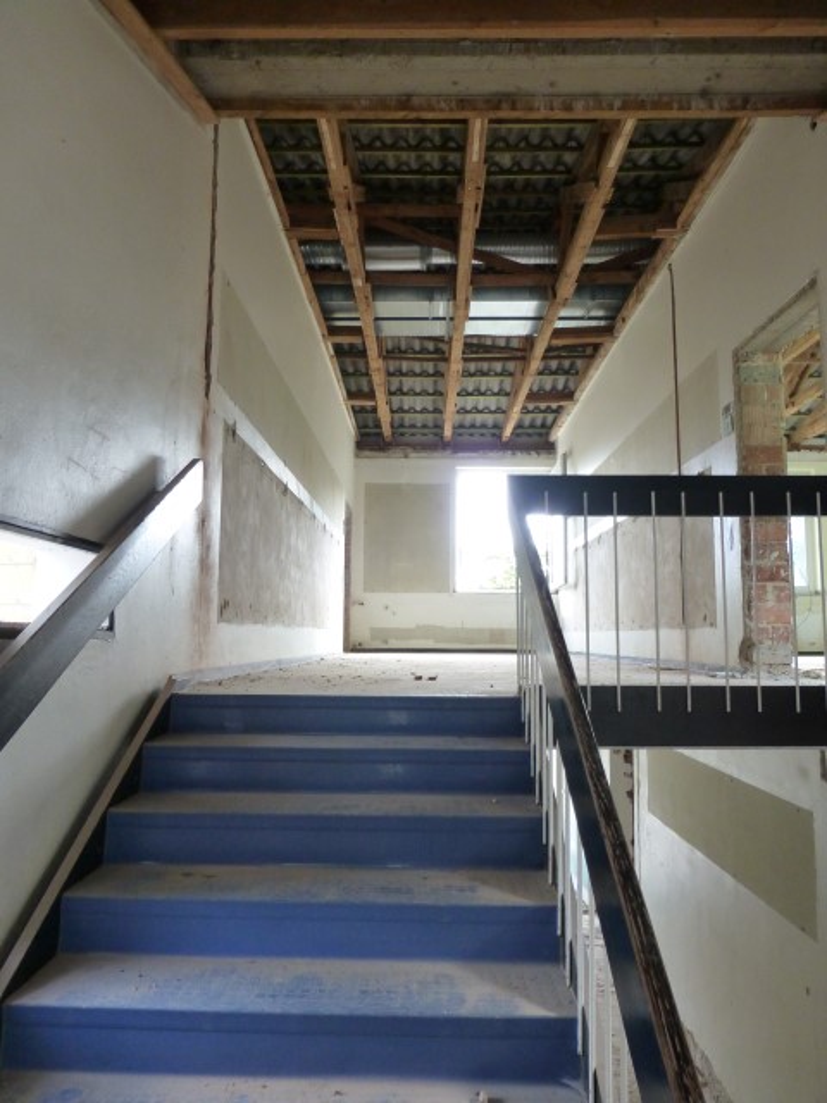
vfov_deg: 71.6
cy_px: 552
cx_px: 414
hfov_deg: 56.8
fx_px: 765
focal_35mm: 24
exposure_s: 1/50
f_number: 3.3
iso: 400
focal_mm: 4.3
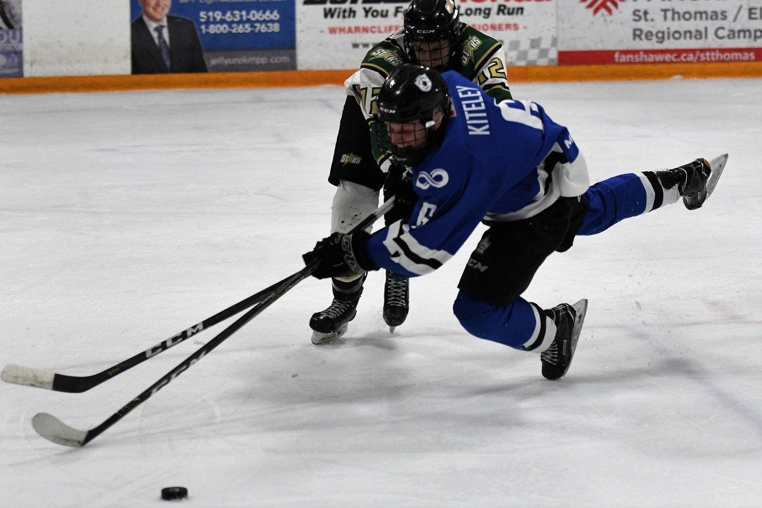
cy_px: 254
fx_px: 2223
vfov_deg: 13.0
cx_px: 381
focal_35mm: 105
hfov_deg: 19.5
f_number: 2.8
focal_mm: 70
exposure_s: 1/800
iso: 1400
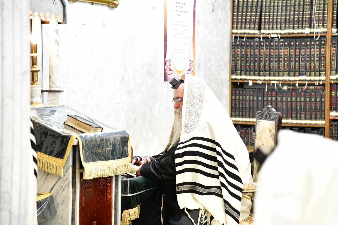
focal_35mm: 120
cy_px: 112
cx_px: 169
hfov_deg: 17.1
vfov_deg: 11.4
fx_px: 1126
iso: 2500
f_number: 5.6
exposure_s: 1/100
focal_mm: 120
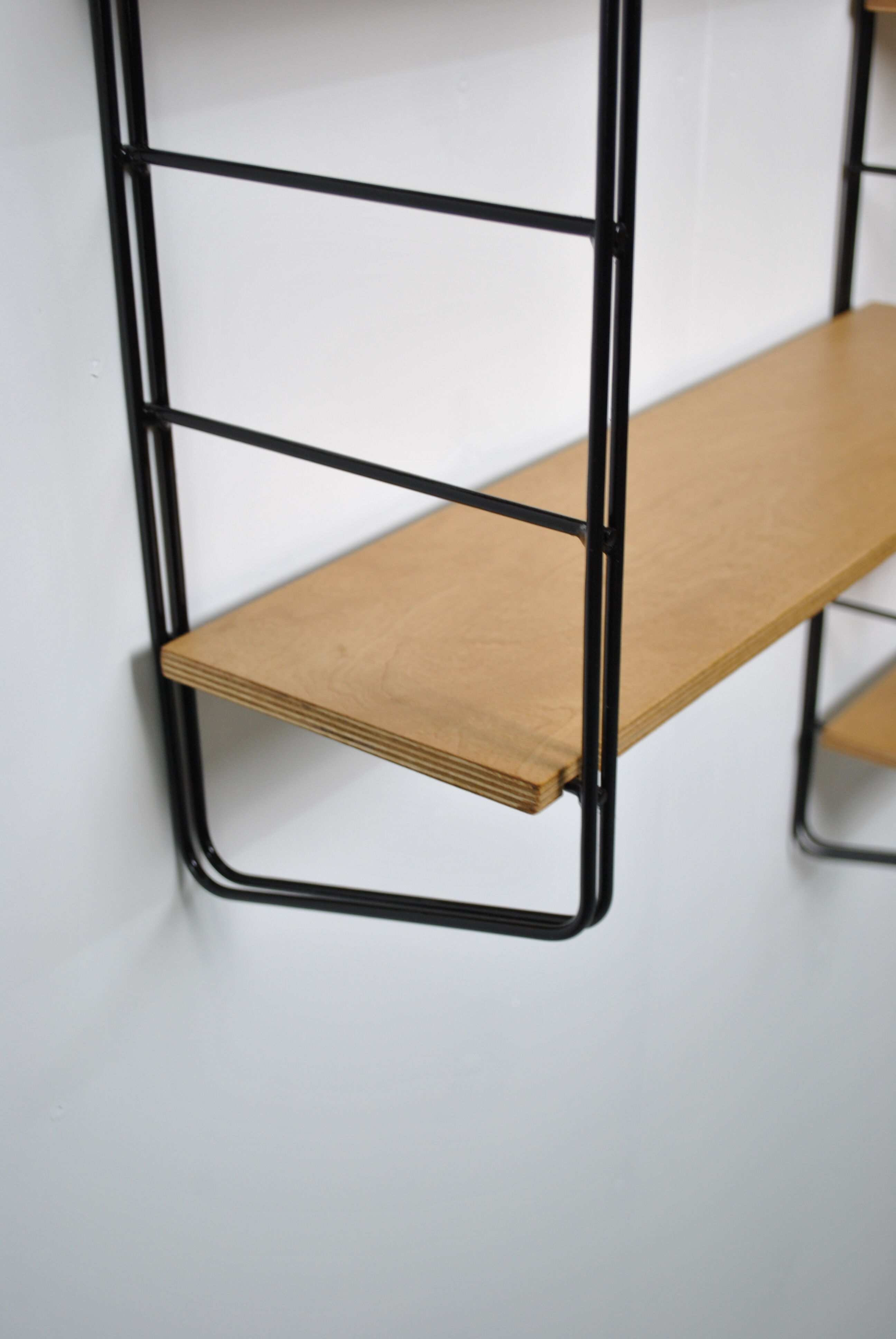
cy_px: 670
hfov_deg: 28.2
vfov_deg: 41.1
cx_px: 448
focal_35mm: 48
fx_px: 1787
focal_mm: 32
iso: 280
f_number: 4.8
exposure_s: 1/30
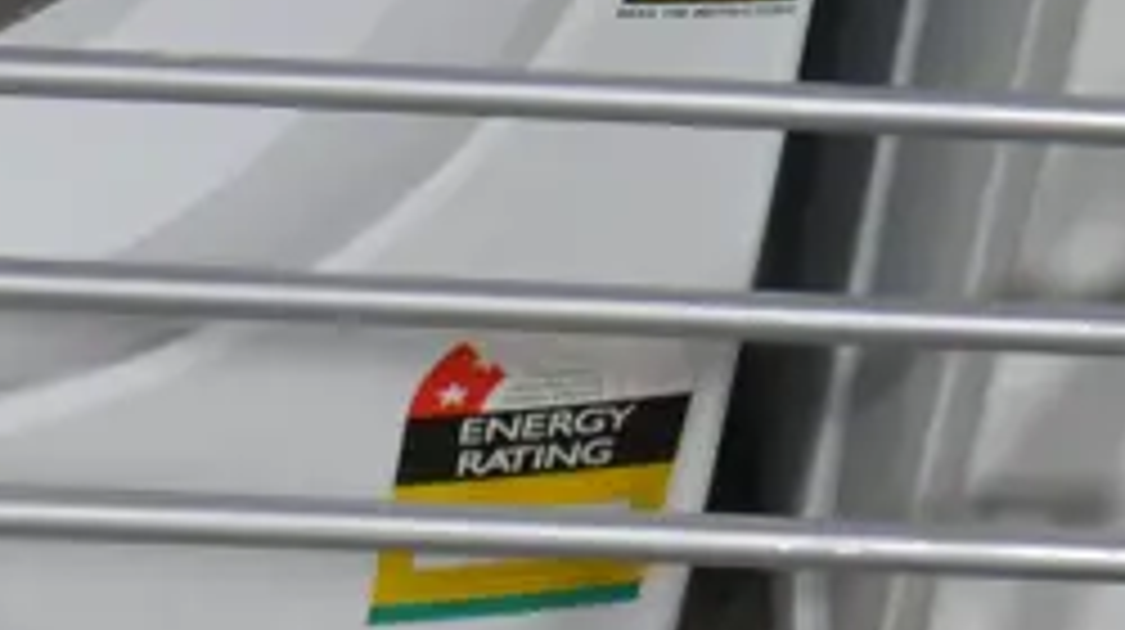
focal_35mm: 143
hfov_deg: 15.0
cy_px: 1046
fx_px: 4261
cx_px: 288
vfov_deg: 8.2
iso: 200
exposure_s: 1/60
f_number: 3.6
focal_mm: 16
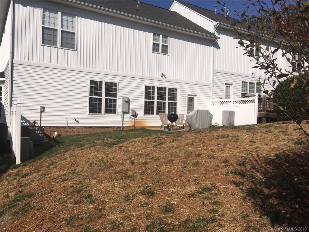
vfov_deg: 48.2
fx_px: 259
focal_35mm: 29
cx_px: 154
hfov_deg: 61.7
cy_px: 116
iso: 25
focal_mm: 4.15
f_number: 2.2
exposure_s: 1/3846
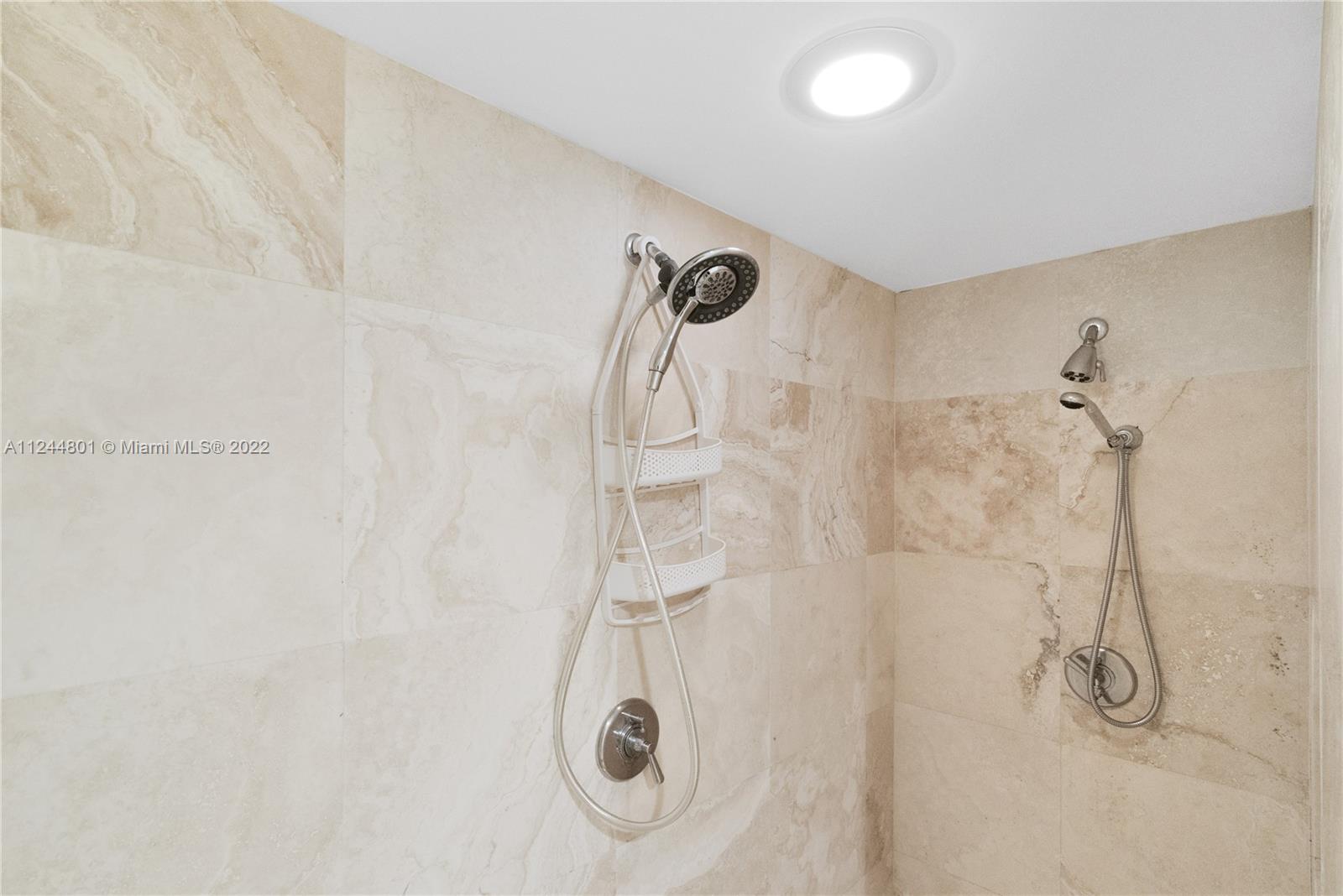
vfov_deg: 73.8
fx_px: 597
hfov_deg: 96.7
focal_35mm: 16
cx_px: 672
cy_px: 448
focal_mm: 16
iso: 6400
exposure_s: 1/25
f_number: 7.1
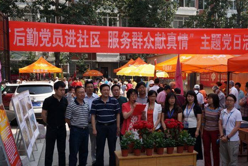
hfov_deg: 42.9
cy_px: 104
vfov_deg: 29.3
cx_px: 142
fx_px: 315
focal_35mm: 46
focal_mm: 23
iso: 100
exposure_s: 1/100
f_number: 7.1
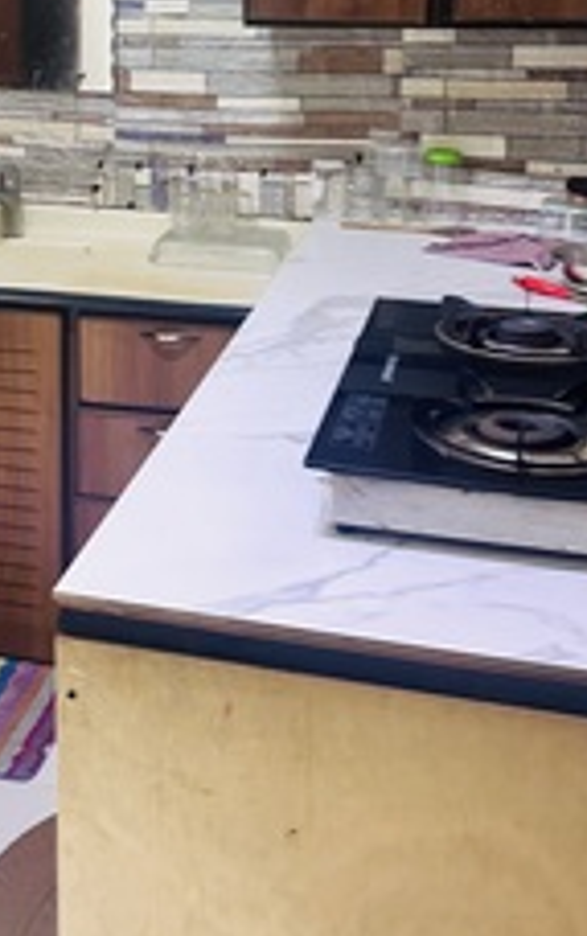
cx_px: 121
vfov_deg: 37.7
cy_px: 150
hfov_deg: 25.0
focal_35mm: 51
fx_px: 1302
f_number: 1.78
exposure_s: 1/40
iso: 640
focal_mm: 6.86
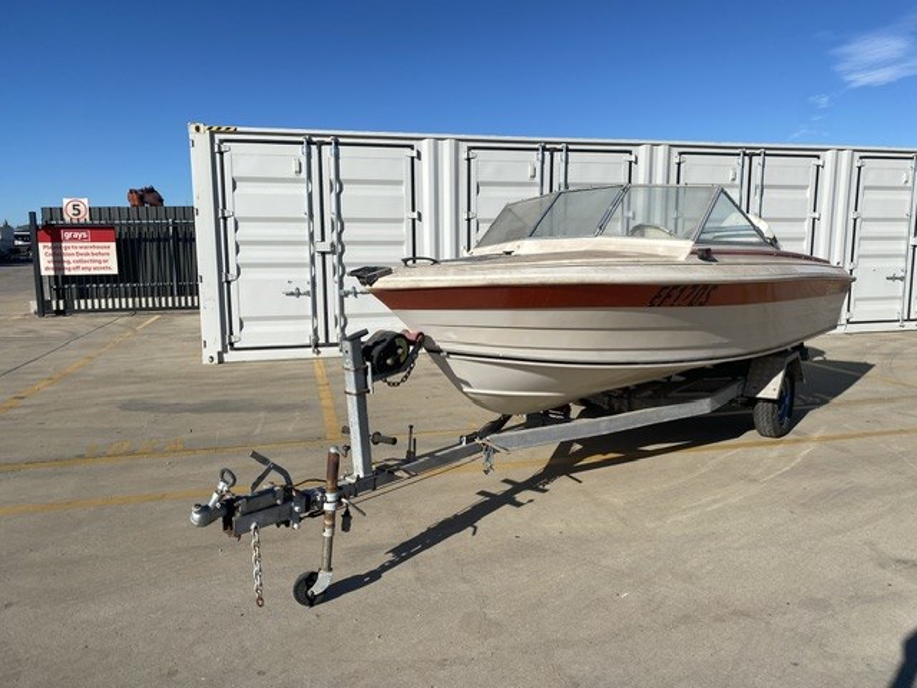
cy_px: 344
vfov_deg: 53.1
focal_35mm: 26
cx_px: 458
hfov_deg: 67.3
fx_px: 689
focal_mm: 4.25
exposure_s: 1/5495
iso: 32
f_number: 1.8
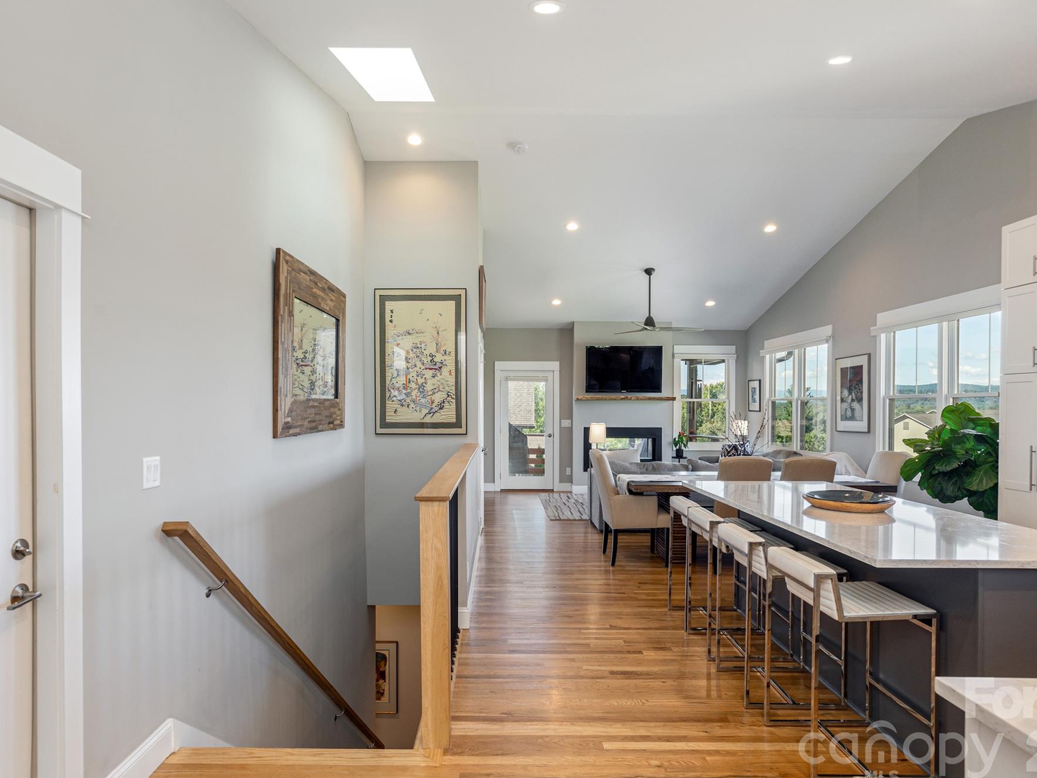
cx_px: 550
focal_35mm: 19
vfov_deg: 68.7
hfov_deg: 84.6
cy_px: 391
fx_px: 569
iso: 320
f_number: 8
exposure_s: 1/40
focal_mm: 17
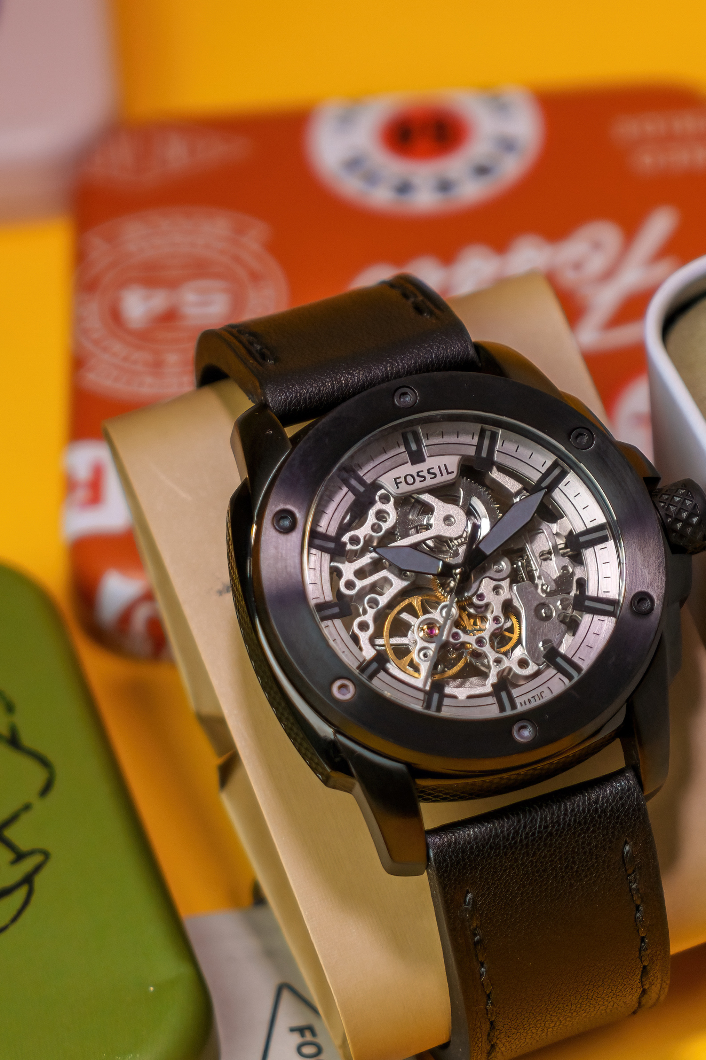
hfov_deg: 8.6
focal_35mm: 159
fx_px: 4676
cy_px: 623
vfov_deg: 12.9
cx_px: 472
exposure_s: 1/60
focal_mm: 70
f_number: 4
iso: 160
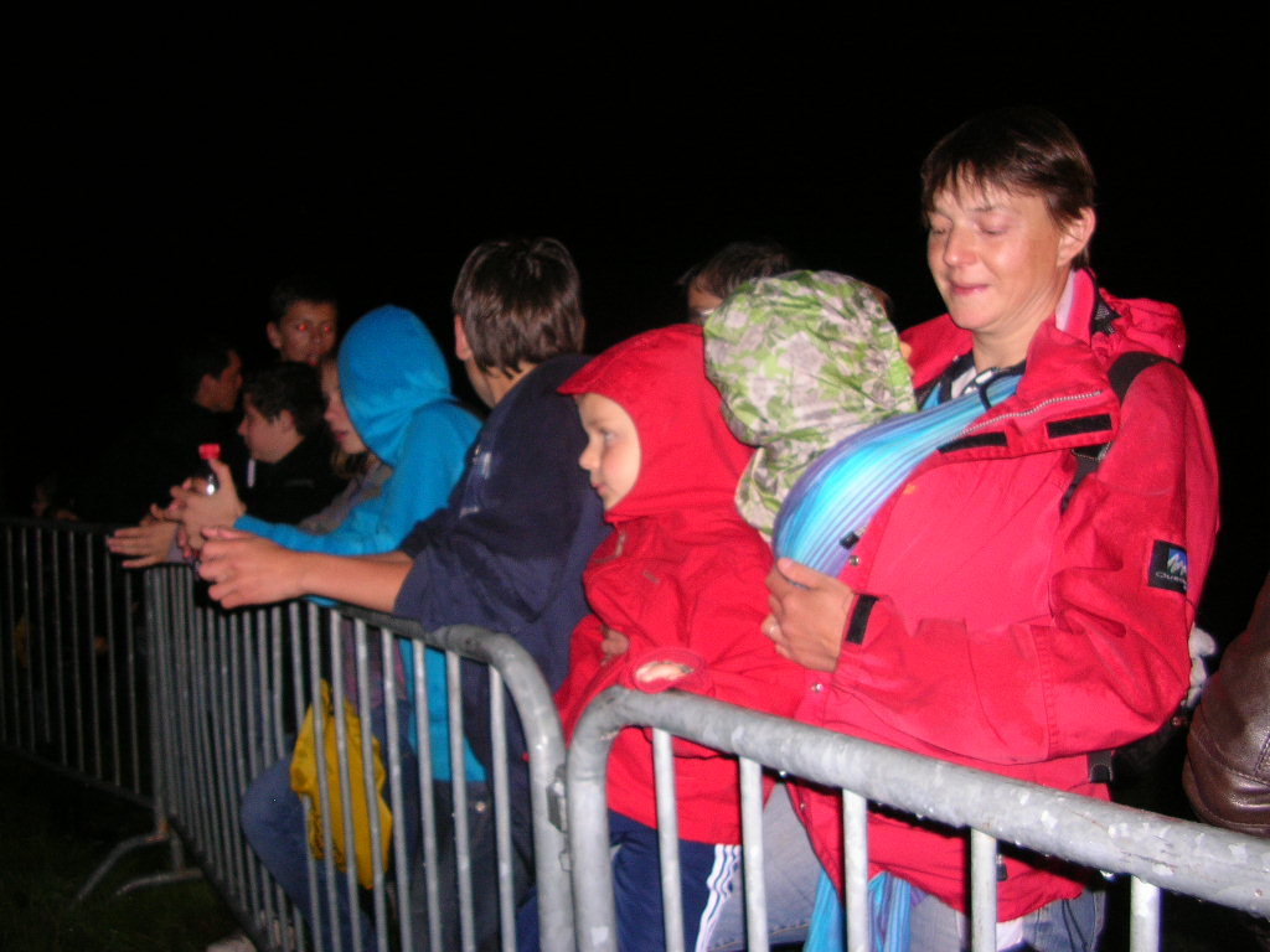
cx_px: 635
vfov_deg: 40.7
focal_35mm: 35
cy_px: 476
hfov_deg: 52.6
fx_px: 1284
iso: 80
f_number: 2.8
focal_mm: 5.8
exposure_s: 1/60.1
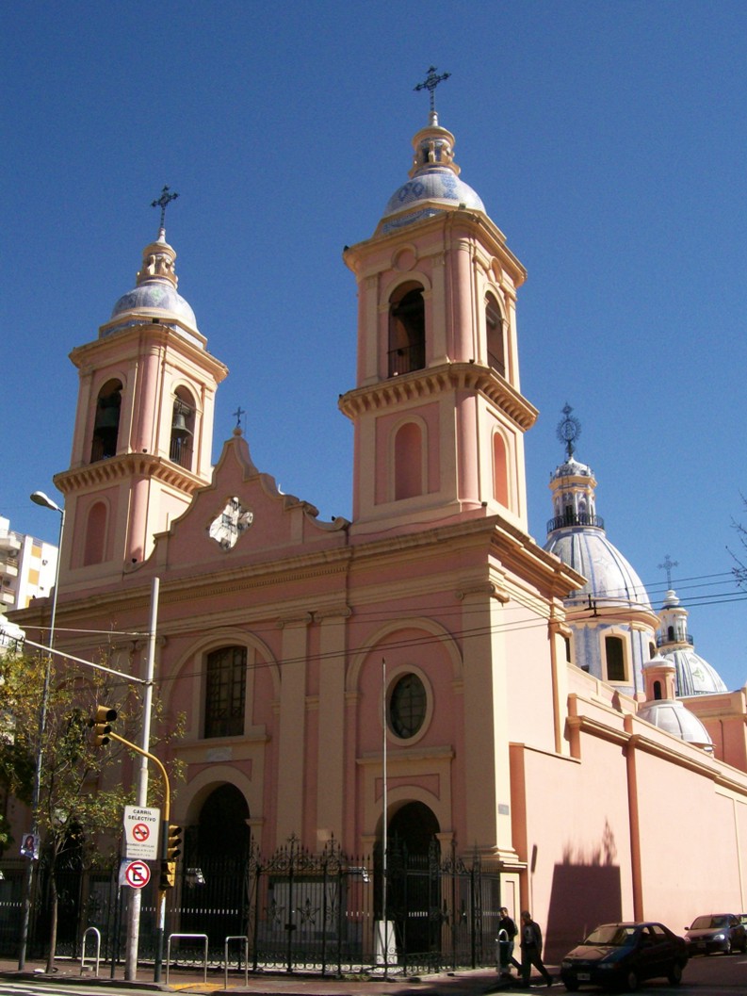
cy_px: 498
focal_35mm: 36
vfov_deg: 51.3
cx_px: 374
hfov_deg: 39.7
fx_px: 1036
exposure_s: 1/1076
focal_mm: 6
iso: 140
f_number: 4.8
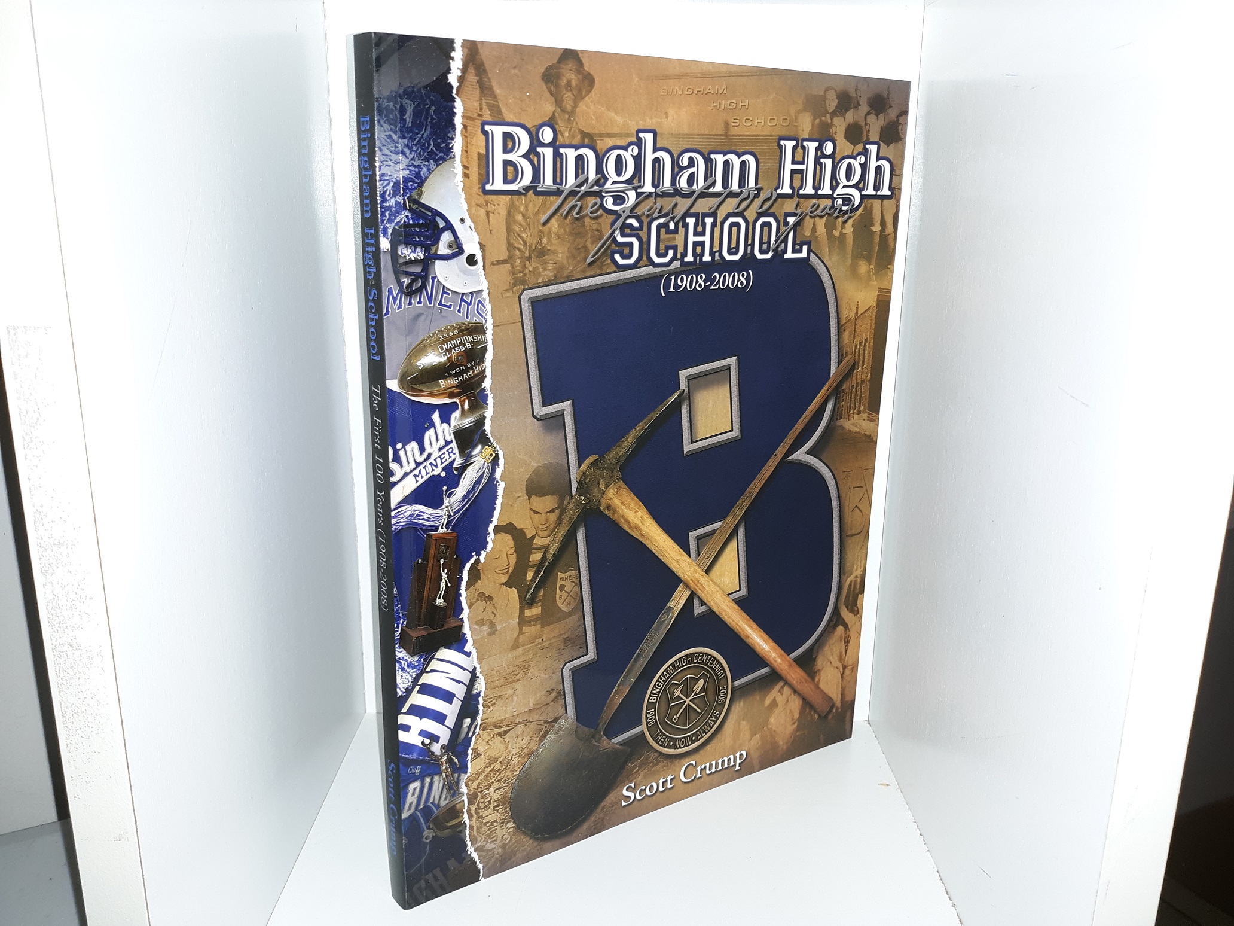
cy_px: 463
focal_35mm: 28
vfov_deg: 49.7
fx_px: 998
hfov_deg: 63.4
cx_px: 617
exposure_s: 1/40
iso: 40
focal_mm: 3.7
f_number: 1.7
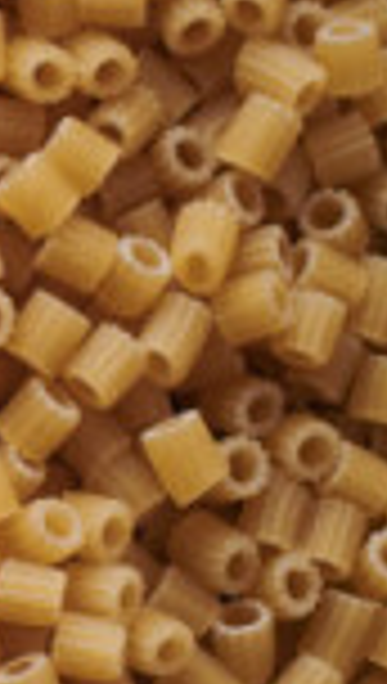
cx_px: -1359
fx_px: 4995
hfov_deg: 4.0
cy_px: 778
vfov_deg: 7.8
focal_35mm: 275
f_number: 8
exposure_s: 1/100
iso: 160
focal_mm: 50
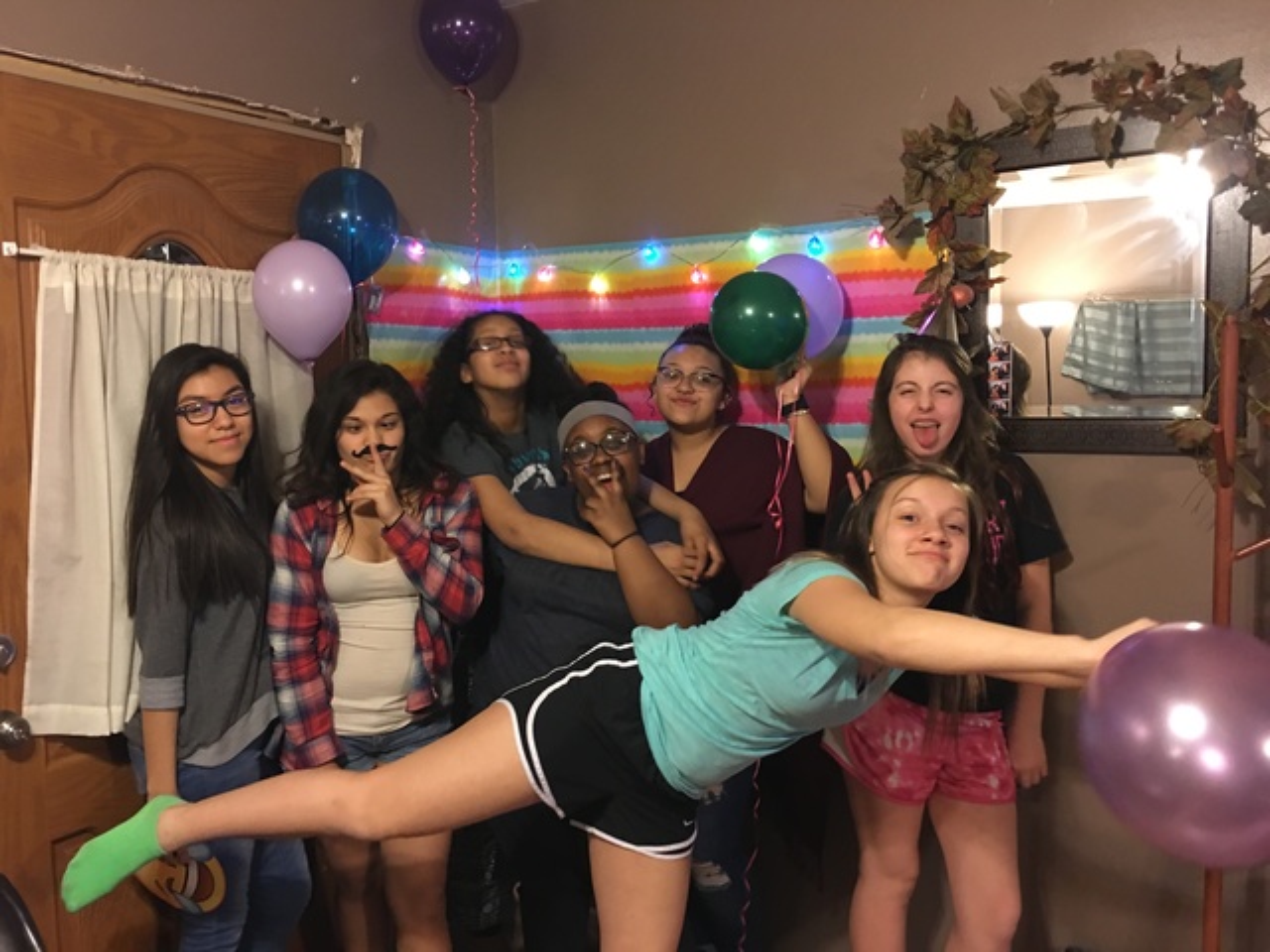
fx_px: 1064
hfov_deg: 61.7
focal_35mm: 29
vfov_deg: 48.2
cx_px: 635
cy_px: 476
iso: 100
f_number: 2.2
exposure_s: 1/4
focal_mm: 4.15
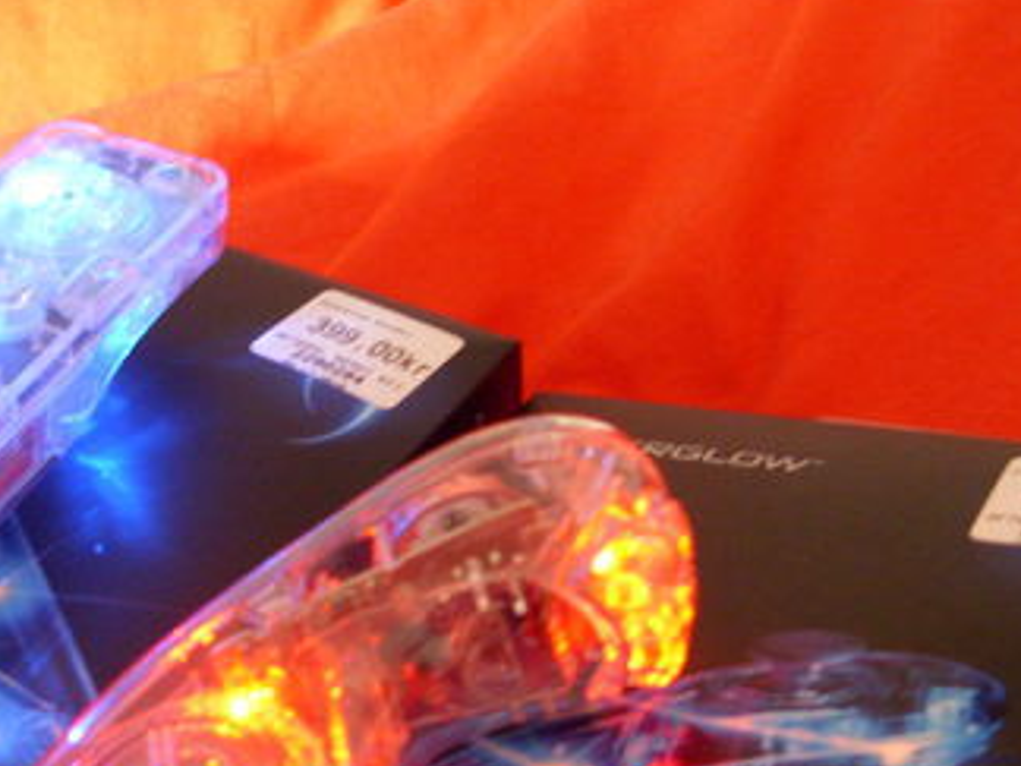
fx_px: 2212
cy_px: 662
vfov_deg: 19.3
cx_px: 249
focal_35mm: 75
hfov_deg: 25.7
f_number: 2.8
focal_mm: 6.3
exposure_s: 1/11
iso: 300
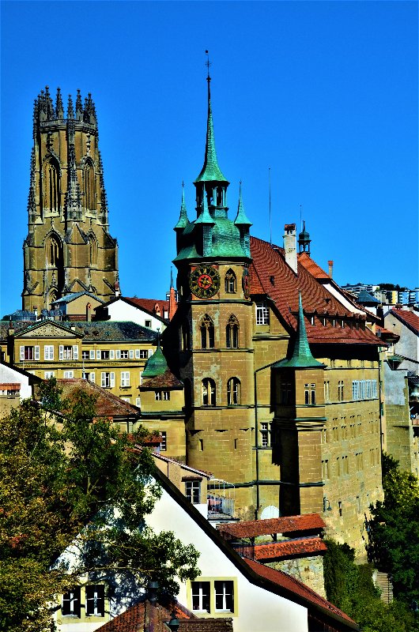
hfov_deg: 20.1
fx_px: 1183
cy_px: 316
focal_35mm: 68
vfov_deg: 29.9
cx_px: 210
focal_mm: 45
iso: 320
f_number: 10
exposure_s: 1/320
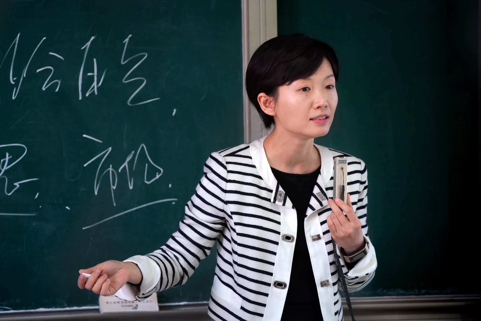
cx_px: 240
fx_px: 2565
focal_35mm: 192
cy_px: 160
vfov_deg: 7.2
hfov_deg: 10.7
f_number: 5.6
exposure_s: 1/250
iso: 2000
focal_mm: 192
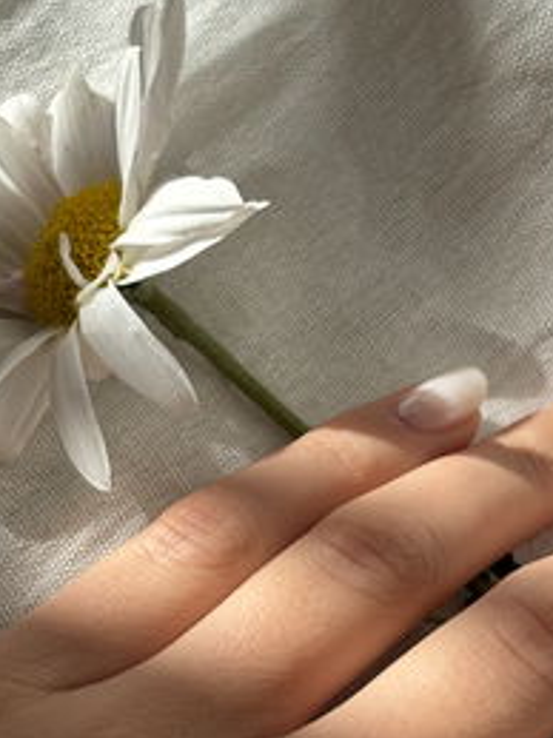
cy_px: 546
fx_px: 2281
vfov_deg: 18.3
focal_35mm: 107
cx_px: 285
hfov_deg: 13.8
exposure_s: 1/2513
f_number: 1.6
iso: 32
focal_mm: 5.96
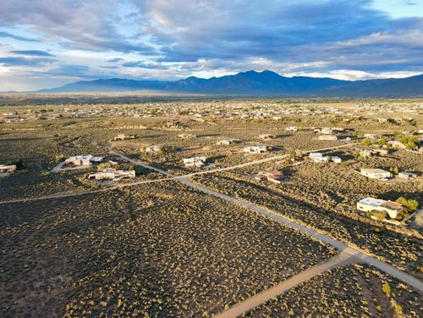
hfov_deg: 71.6
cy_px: 159
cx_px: 212
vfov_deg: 56.8
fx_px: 293
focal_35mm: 24
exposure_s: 1/80
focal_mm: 4.5
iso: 100
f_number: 2.8
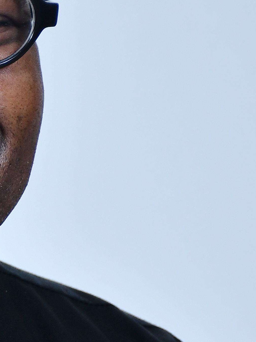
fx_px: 4230
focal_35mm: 429
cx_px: -117
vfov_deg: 4.6
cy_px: 299
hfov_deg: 3.5
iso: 500
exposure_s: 1/100
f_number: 5
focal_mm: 75
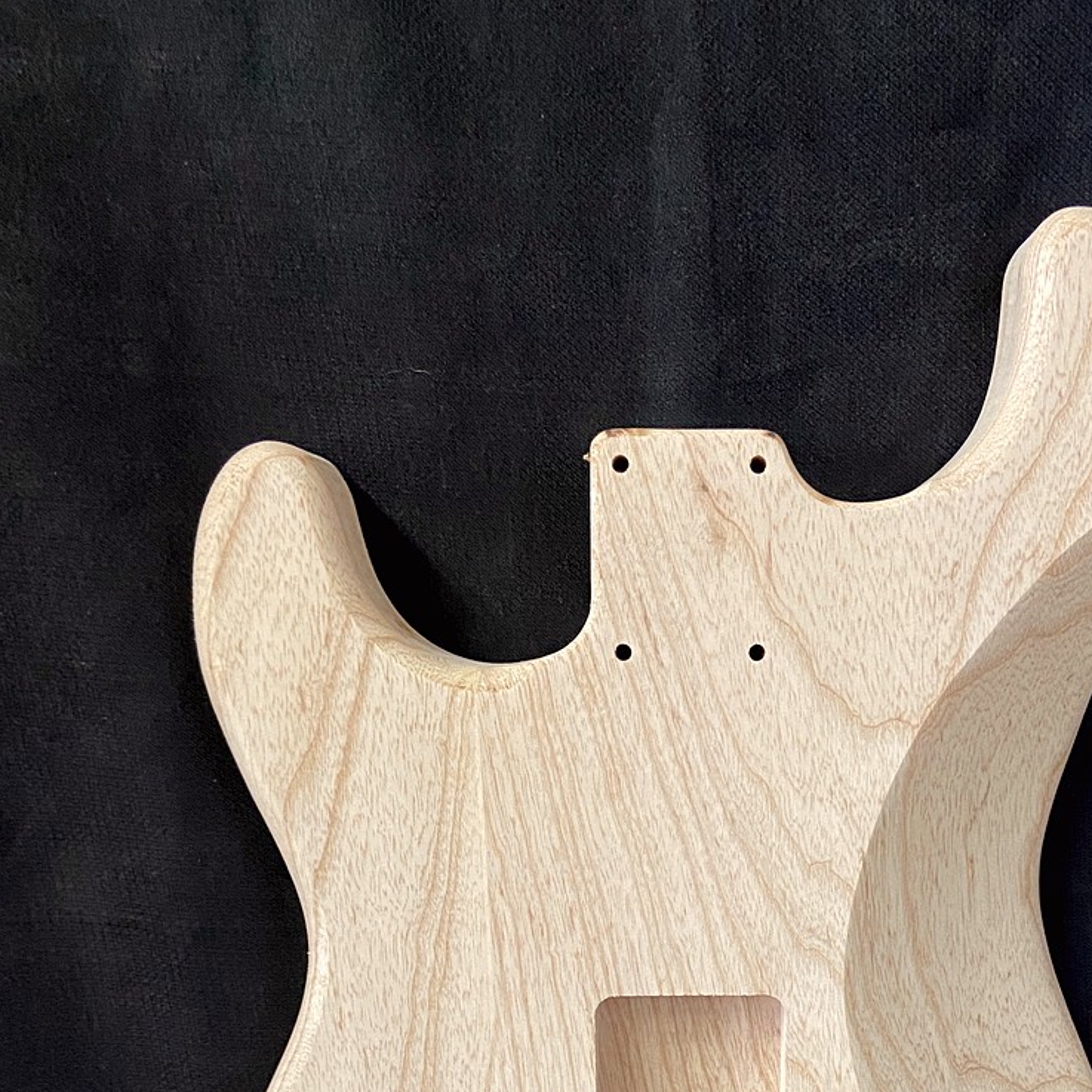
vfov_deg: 36.4
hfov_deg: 38.0
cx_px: 719
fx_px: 1570
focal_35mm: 44
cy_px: 945
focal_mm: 4.25
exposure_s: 1/60
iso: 250
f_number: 1.8
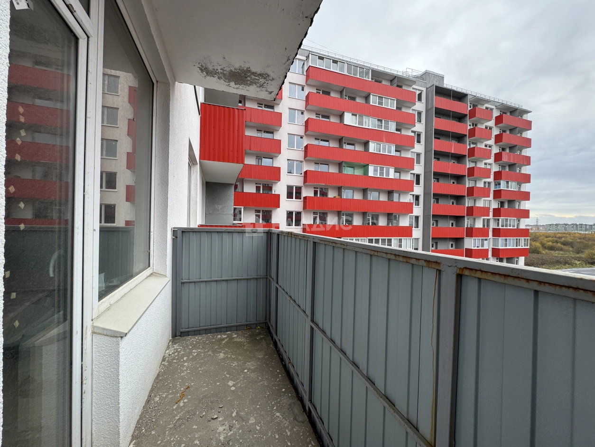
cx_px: 298
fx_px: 241
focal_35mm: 14
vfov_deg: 85.7
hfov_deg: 102.1
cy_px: 224
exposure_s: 1/179
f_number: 2.2
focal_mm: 2.22
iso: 40
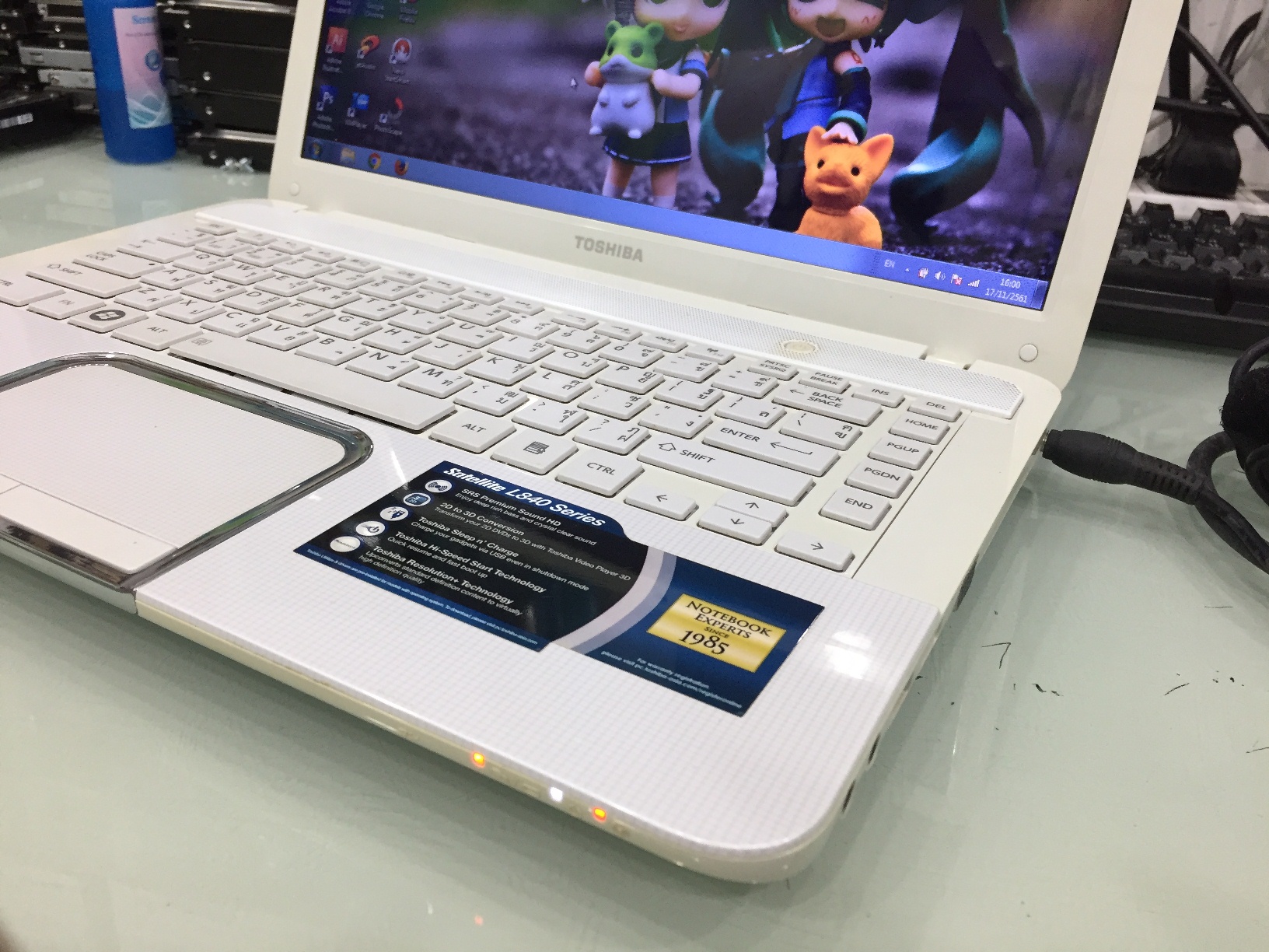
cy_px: 476
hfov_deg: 61.7
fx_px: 1063
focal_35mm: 29
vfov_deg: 48.2
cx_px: 634
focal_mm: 4.15
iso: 64
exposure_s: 1/33
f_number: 2.2
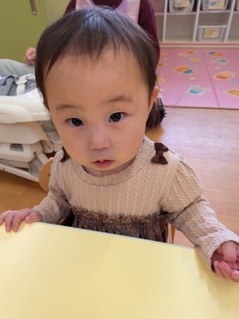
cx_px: 120
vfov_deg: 71.6
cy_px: 160
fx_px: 221
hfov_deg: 56.8
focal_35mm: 24
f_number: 1.7
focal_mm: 4.53
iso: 69
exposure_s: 1/100
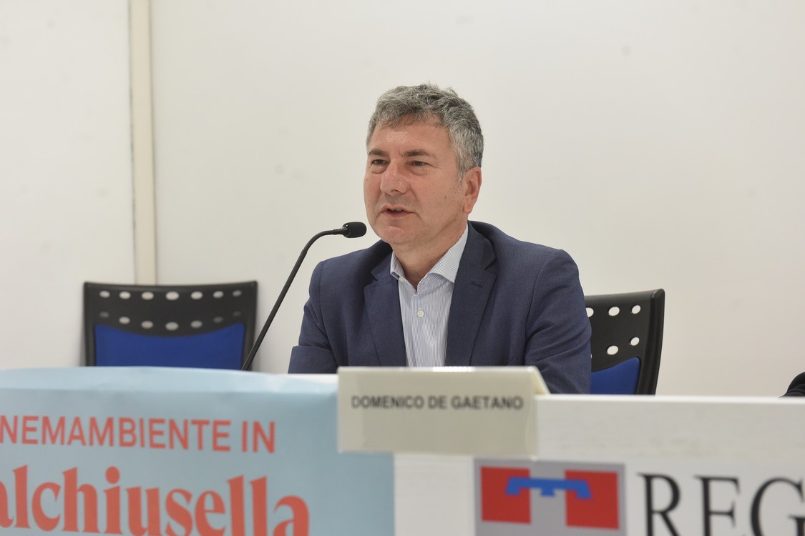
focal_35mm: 70
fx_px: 1565
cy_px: 268
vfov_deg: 19.5
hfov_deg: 28.8
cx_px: 402
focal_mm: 70
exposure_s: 1/250
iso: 3200
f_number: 5.6
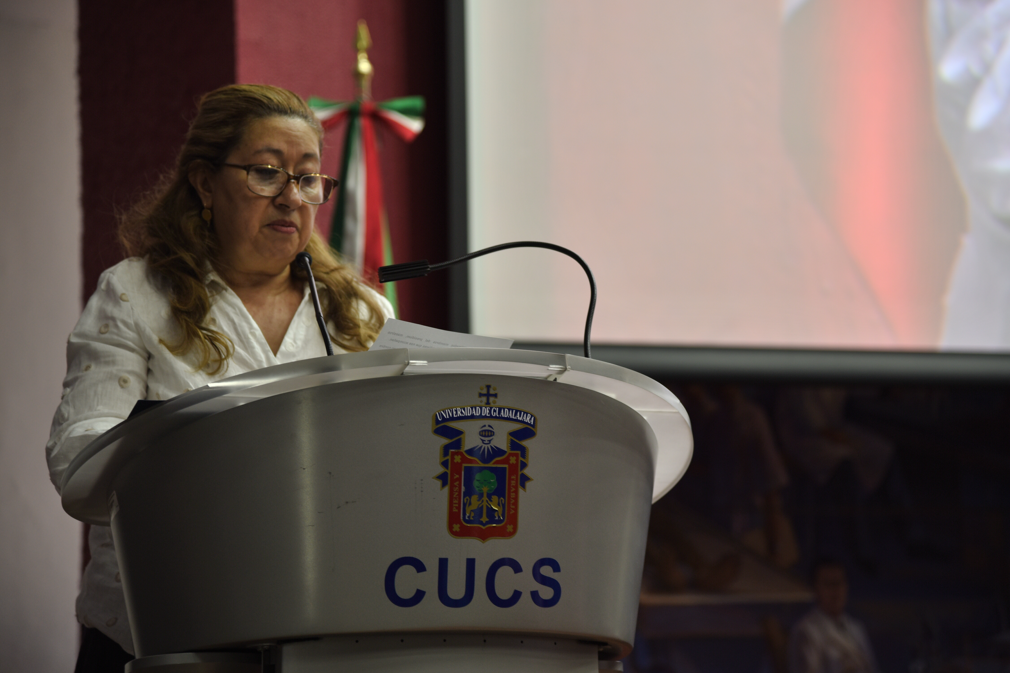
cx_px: 505
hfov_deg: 17.1
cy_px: 336
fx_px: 3366
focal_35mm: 120
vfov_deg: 11.4
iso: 250
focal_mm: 120
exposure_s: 1/13
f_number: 4
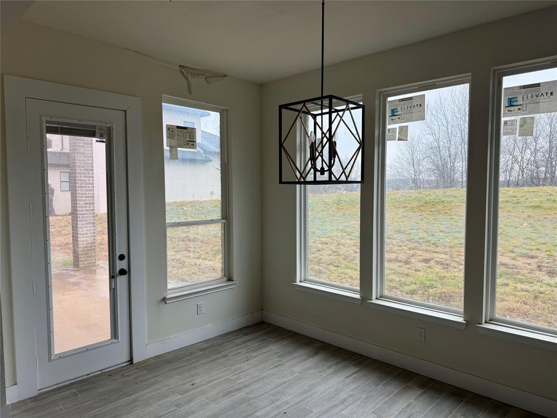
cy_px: 209
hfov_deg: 71.6
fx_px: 386
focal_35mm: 24
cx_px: 278
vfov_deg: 56.8
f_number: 1.78
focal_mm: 6.76
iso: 125
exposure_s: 1/121
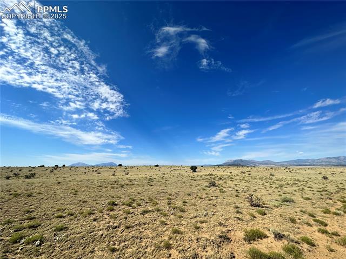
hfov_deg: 102.1
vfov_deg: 85.6
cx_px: 173
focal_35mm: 14
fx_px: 140
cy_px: 130
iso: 50
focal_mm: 2.22
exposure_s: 1/2959
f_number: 2.2
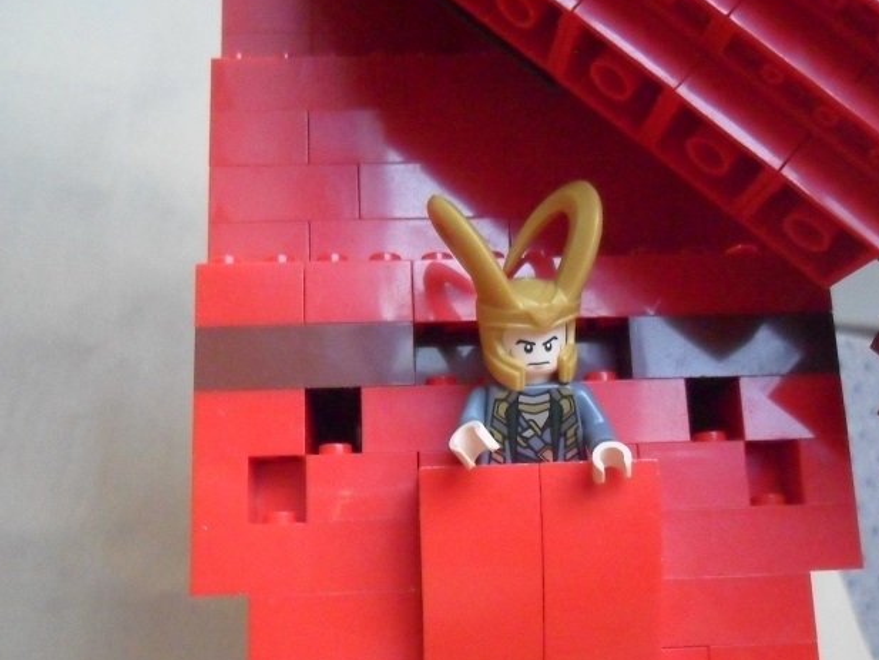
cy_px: 389
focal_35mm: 35
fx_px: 889
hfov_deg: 52.6
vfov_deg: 40.6
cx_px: 456
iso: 640
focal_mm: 4.9
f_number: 3.5
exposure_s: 1/30
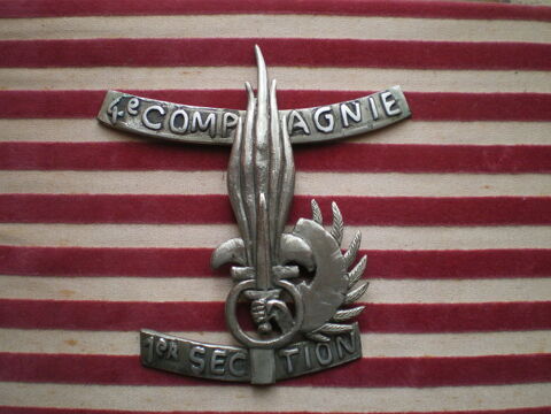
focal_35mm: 38
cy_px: 207
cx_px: 276
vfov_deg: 37.7
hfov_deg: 49.0
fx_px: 605
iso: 250
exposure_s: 1/50
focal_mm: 6.3
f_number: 3.1
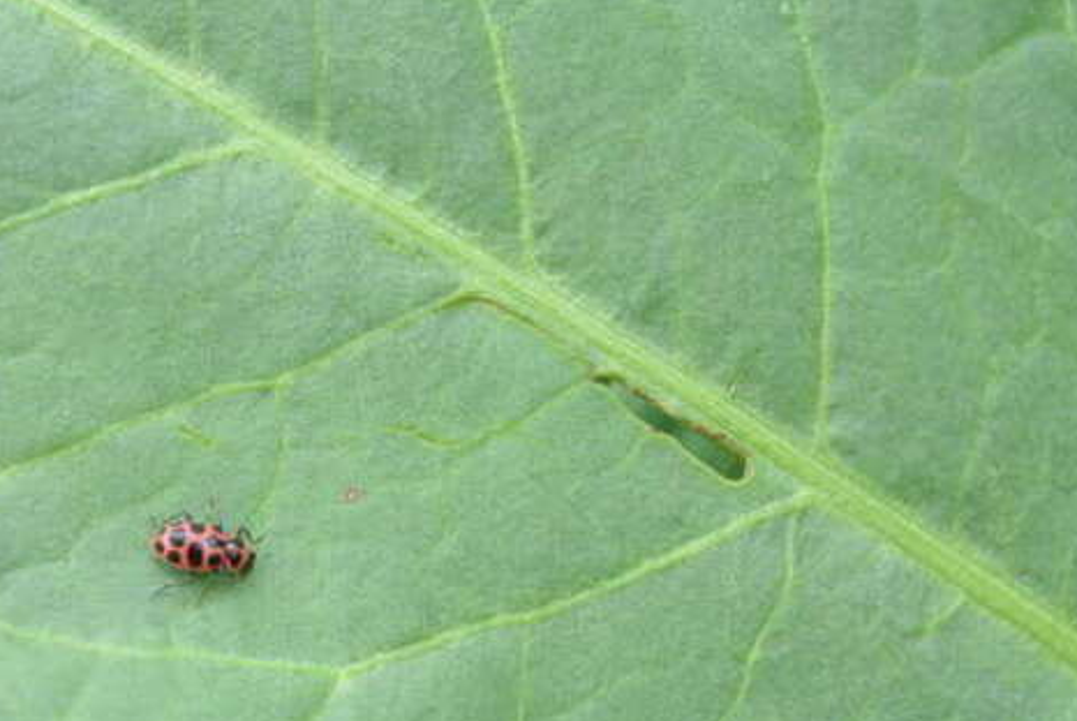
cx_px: 275
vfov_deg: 10.8
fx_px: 3804
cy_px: 558
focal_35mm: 127
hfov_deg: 16.0
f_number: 5.6
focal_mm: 27.5
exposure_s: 1/250
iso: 250
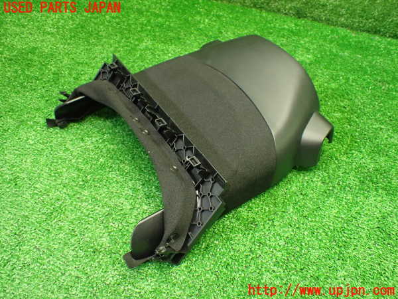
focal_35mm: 30
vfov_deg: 46.8
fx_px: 345
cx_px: 199
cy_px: 150
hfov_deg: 60.0
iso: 800
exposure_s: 1/100
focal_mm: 5.4
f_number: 2.3
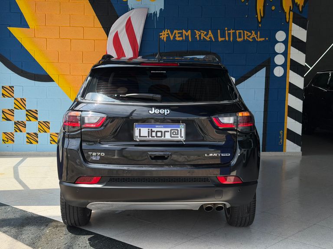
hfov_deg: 39.7
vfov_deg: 30.3
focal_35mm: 48
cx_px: 166
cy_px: 124
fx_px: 462
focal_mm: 6.76
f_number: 1.78
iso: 100
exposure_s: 1/2577
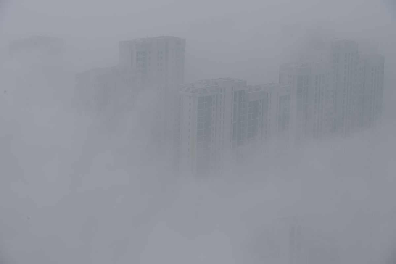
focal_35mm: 125
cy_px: 132
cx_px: 198
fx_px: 1375
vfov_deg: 11.0
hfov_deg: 16.4
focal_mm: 125
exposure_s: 1/500
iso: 100
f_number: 11
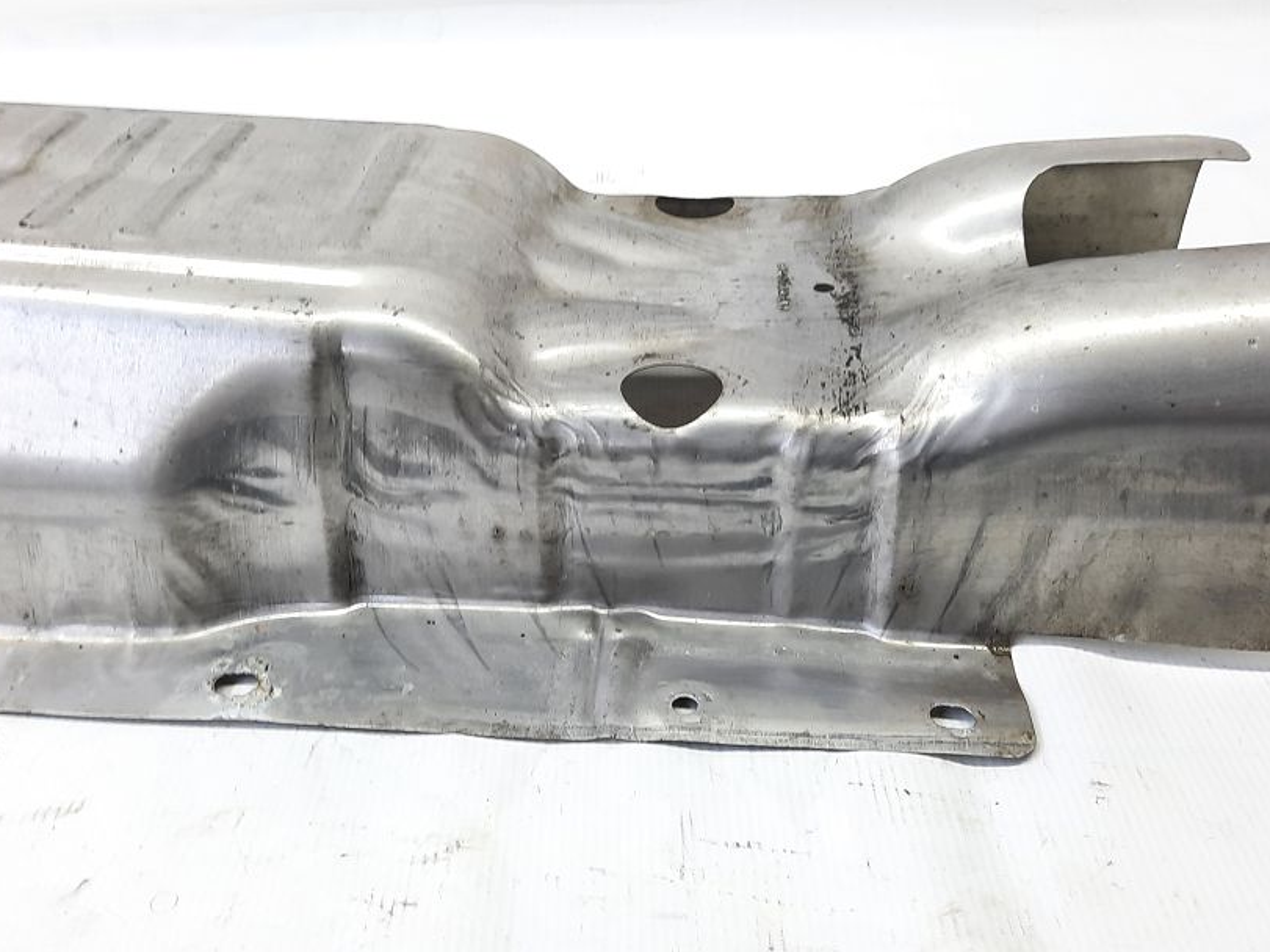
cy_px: 393
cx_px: 595
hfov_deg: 50.1
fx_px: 1357
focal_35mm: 37
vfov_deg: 38.5
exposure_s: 1/50
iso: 80
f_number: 2
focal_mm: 4.6
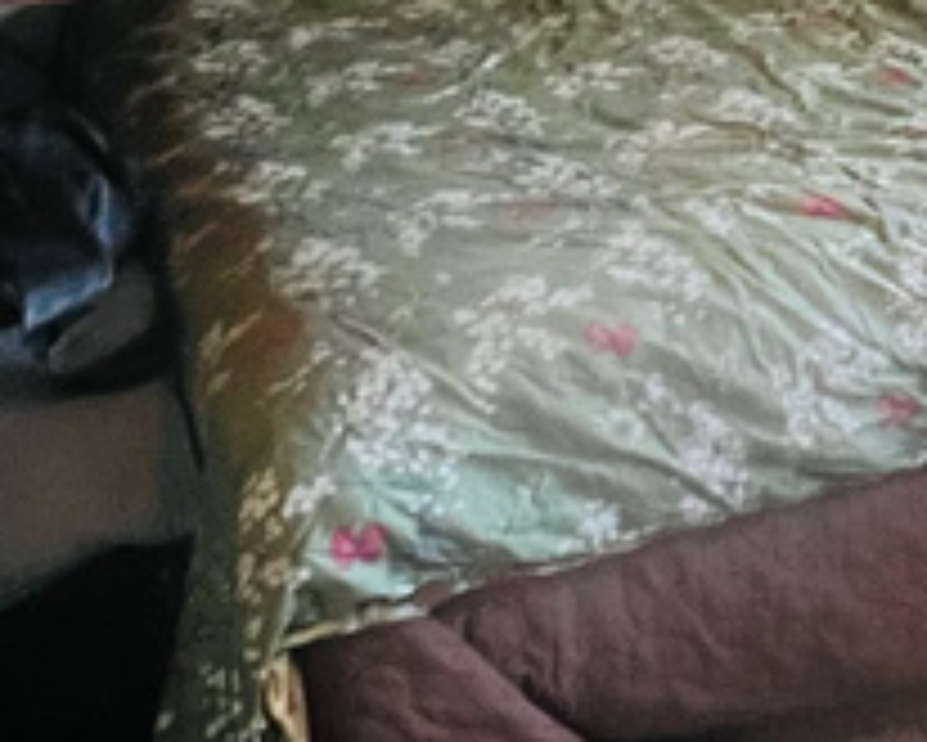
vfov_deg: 21.6
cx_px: 1228
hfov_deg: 25.5
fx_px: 1729
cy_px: -252
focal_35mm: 63
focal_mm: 1.57
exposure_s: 1/40
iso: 800
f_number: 1.8
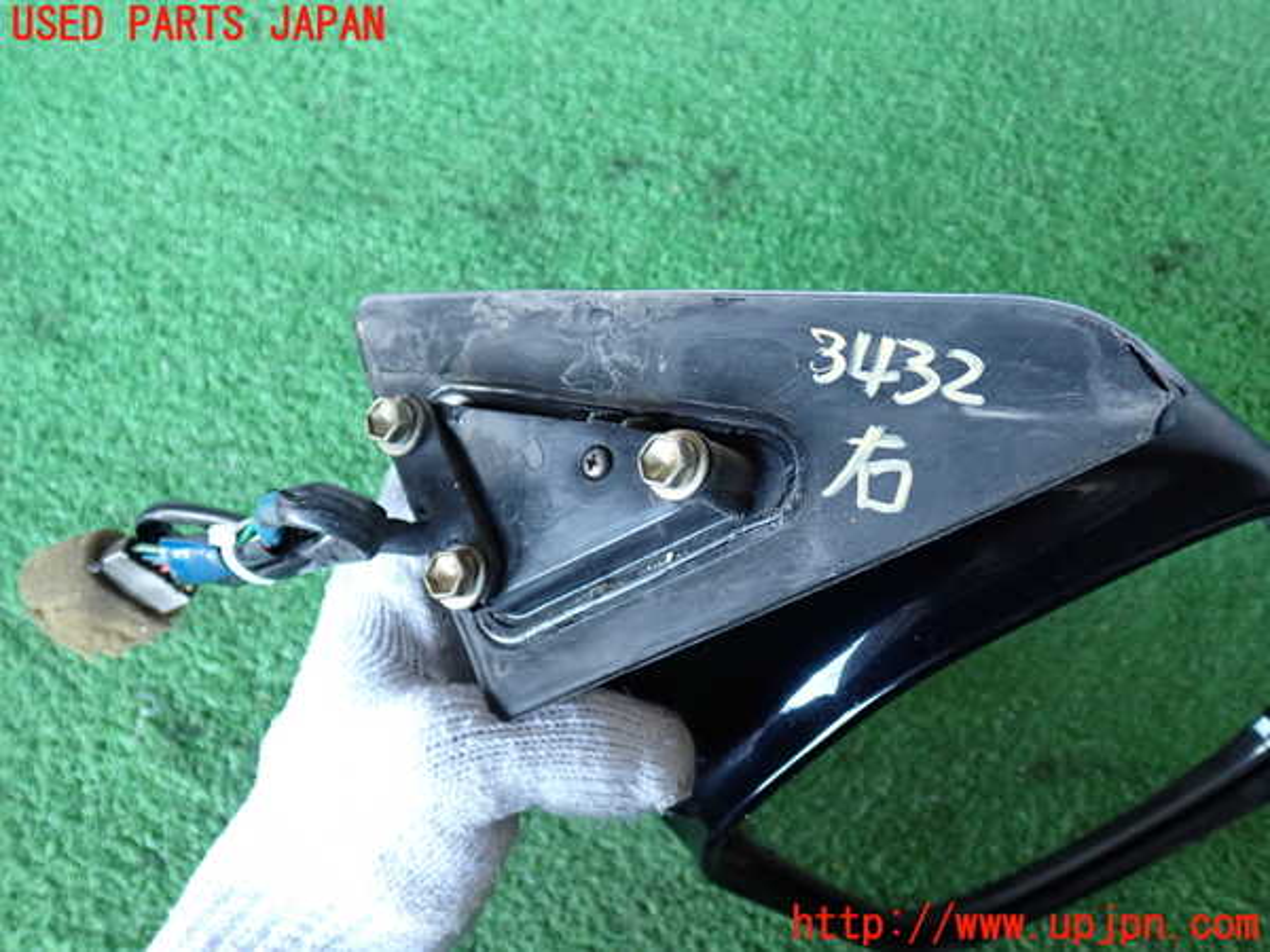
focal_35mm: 32
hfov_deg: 56.8
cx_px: 635
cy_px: 476
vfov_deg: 44.2
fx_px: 1174
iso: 320
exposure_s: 1/30
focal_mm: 5.79
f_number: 2.4
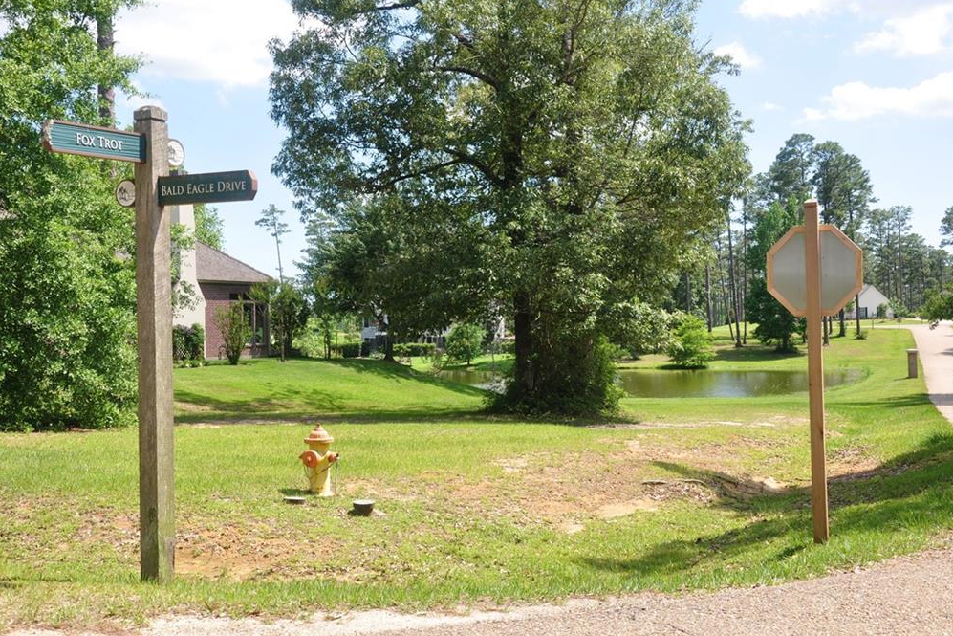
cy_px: 317
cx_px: 470
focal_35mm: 40
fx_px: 1059
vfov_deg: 33.4
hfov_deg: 48.5
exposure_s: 1/200
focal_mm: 26
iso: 200
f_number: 10
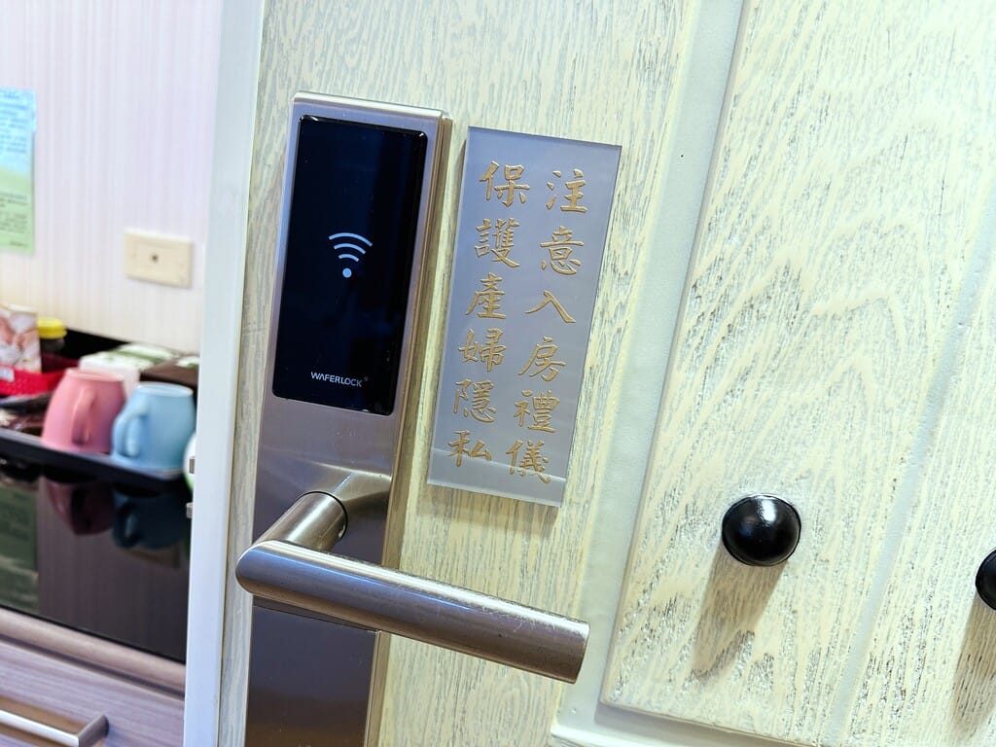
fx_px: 691
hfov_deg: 71.6
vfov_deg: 56.8
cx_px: 498
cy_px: 374
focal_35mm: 24
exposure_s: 1/60
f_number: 1.78
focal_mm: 6.86
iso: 160
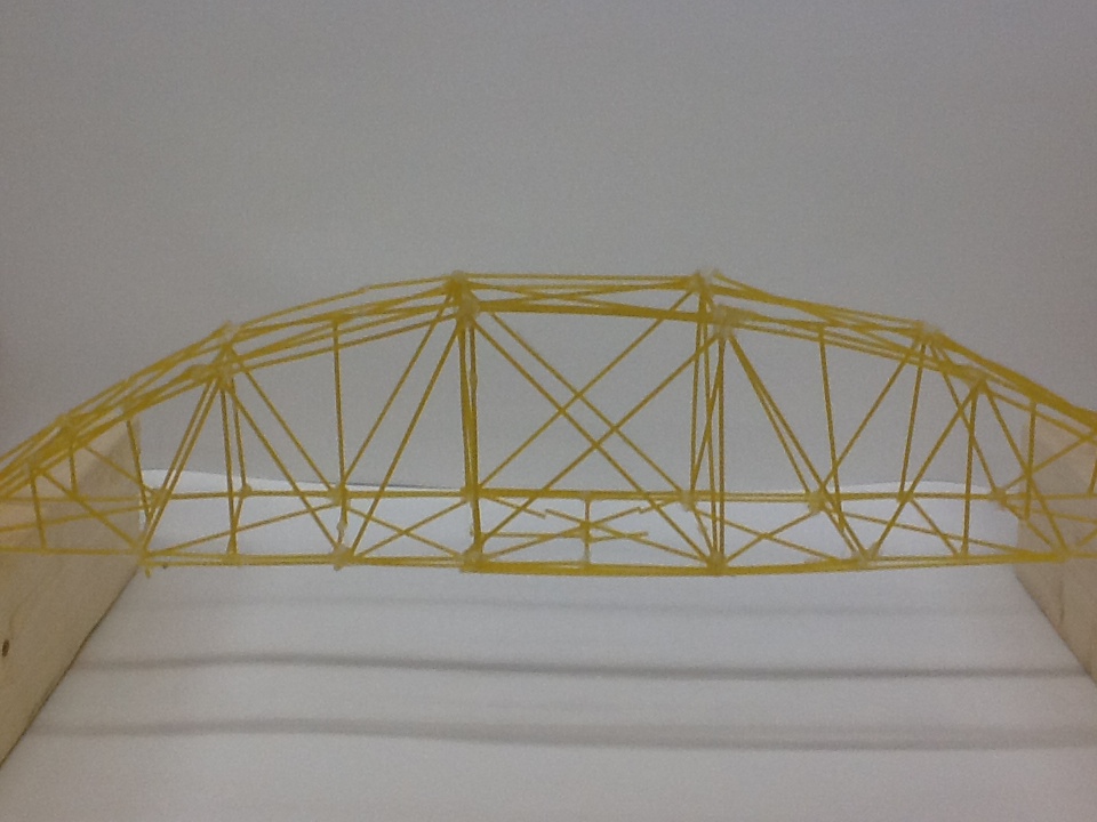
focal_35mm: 44
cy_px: 411
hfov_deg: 42.9
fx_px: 1394
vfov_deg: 32.9
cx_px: 548
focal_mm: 2.03
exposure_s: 1/60
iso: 50
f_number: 2.4
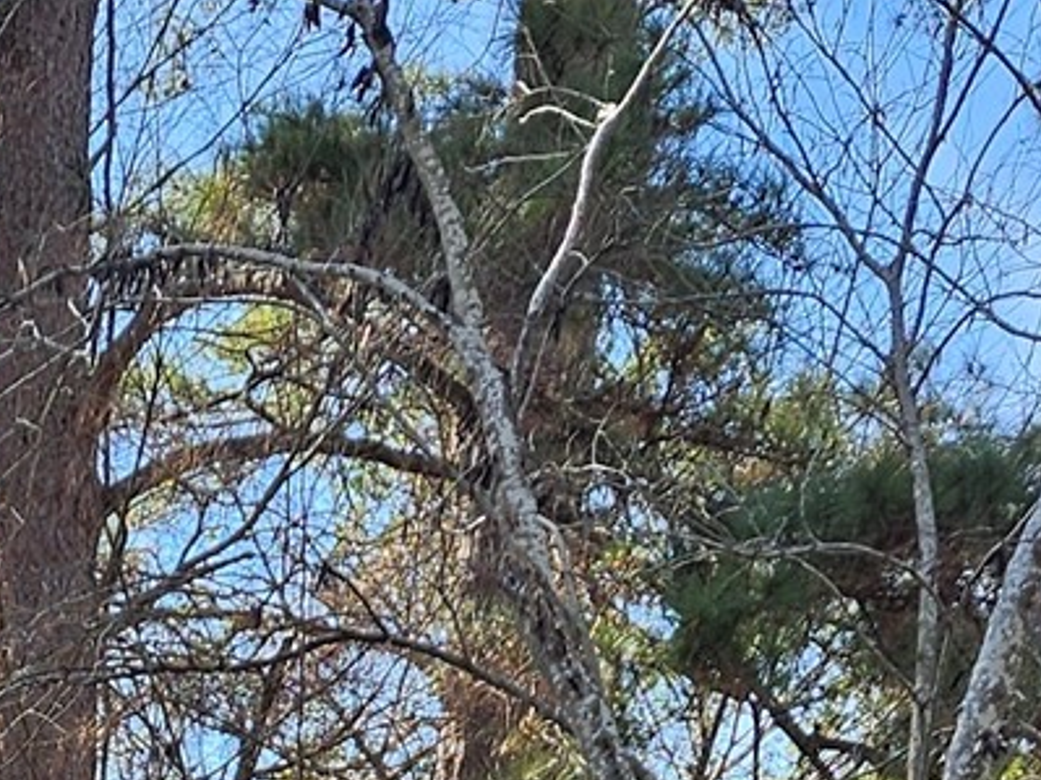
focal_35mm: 118
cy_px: 1980
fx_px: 3548
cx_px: -120
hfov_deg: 16.2
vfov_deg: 10.5
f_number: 1.8
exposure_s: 1/428
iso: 25
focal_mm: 5.4
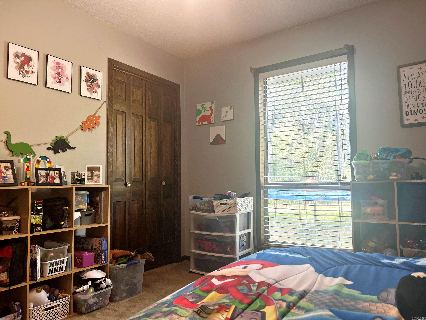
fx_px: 320
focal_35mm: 26
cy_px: 160
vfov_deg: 53.1
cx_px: 213
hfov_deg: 67.3
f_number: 1.5
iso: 80
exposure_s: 1/60
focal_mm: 5.7
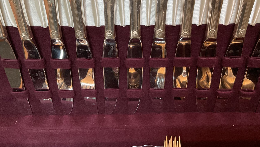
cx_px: 136
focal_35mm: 38
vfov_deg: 30.5
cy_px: 32
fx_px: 262
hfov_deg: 52.8
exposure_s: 1/50
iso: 125
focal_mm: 3
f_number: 1.8
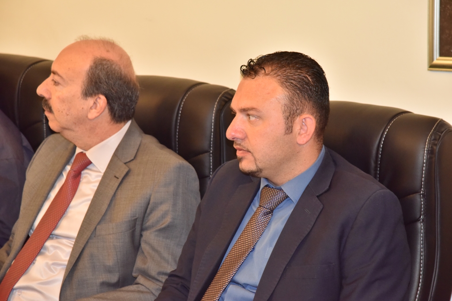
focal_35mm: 120
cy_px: 150
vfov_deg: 11.4
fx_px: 1507
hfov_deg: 17.1
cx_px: 226
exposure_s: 1/160
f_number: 7.1
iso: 3200
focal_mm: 120
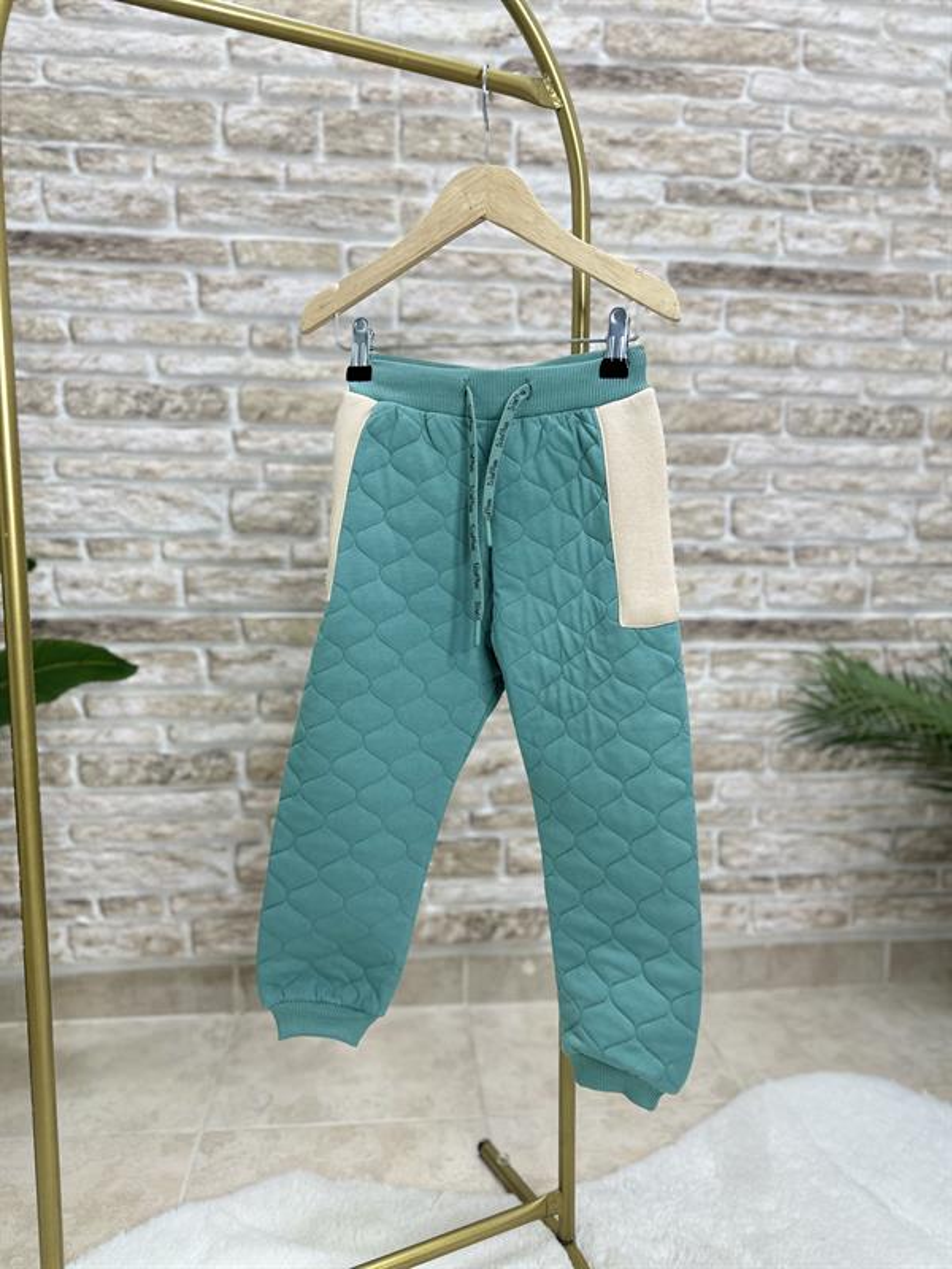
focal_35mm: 24
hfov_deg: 56.8
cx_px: 476
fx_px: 880
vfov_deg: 71.6
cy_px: 634
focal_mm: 6.86
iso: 100
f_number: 1.78
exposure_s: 1/100
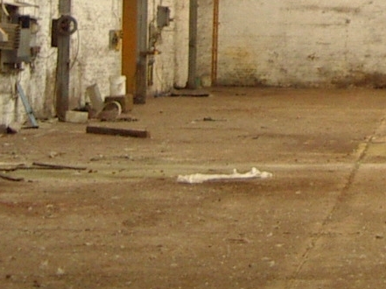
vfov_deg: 10.3
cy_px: -182
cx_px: 513
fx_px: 1538
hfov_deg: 13.7
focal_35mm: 138
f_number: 2.6
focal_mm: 5.8
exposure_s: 1/15
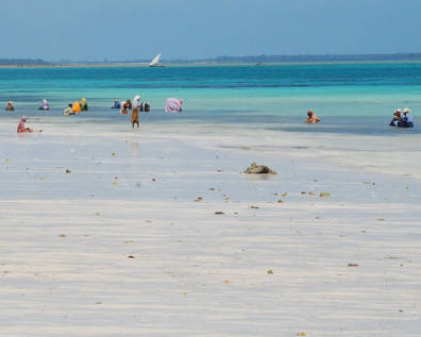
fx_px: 2542
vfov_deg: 7.6
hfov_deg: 9.4
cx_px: 92
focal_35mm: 204
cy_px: 151
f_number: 20
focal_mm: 82
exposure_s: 1/640
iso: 800
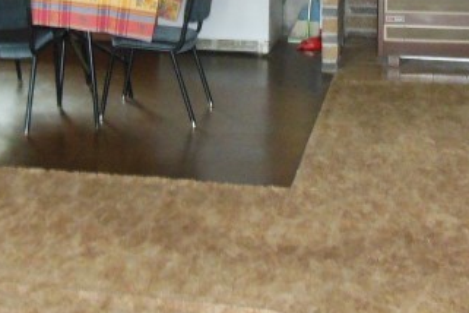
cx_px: 191
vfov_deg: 16.0
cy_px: -37
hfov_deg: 24.4
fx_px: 1081
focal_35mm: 83
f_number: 3.5
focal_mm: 4.5
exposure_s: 1/25
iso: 500
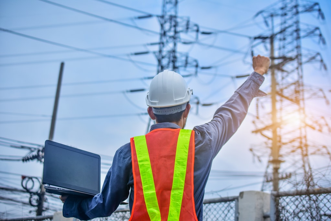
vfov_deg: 22.6
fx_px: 552
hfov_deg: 33.4
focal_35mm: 60
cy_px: 110
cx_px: 166
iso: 100
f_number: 2.8
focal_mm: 40
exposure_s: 1/1600
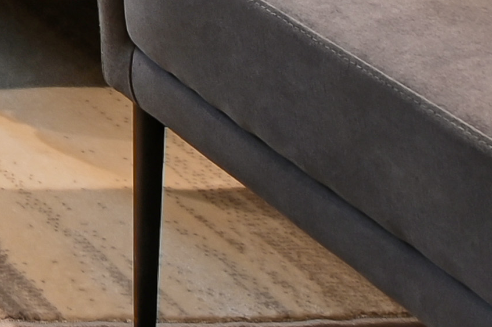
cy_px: -728
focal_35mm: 100
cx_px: -936
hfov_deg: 11.8
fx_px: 1365
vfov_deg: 9.6
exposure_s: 1/1.6
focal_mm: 14
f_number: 9
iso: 200
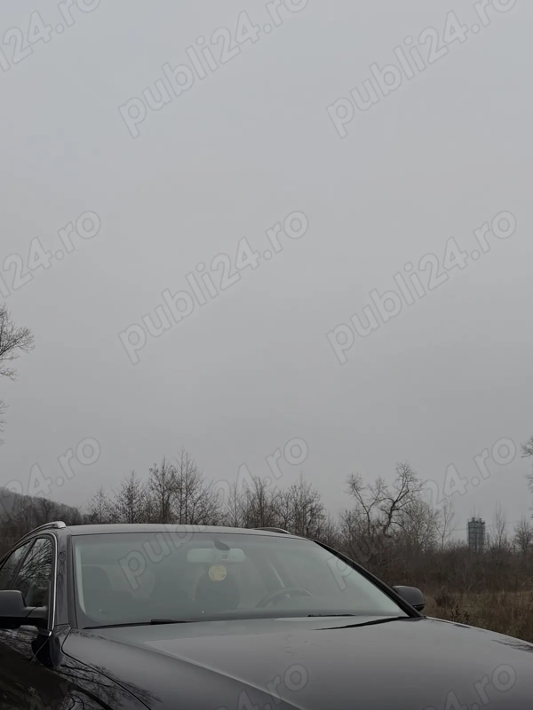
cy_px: 556
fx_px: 821
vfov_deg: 44.7
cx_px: 316
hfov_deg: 35.8
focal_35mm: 40
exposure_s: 1/643
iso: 100
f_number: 1.78
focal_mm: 6.76
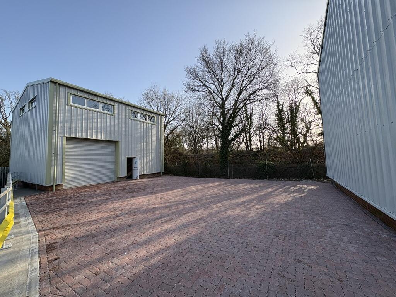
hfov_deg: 102.1
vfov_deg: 85.7
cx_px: 198
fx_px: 160
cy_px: 148
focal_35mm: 14
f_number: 2.2
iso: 50
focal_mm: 2.22
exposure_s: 1/664
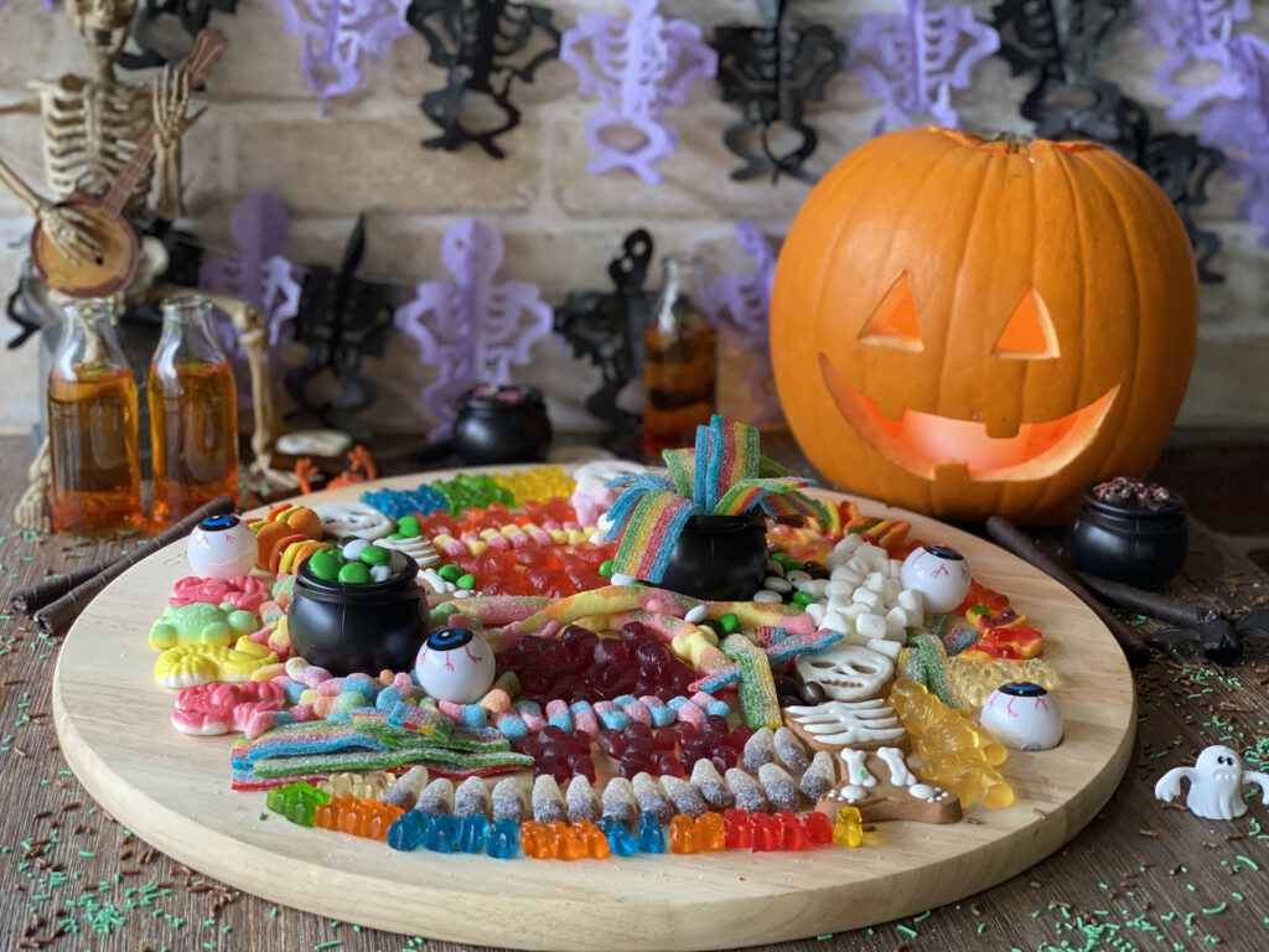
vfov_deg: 28.0
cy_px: 476
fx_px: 1906
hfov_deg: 36.8
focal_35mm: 52
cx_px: 634
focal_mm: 6
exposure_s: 1/122
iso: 160
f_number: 2
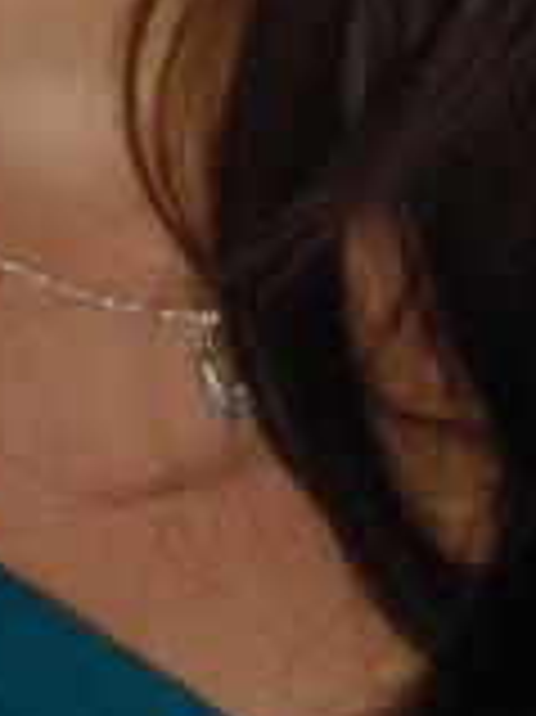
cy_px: -698
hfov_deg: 9.6
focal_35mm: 153
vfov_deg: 11.6
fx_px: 3163
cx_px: 5
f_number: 2.8
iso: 64
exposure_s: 1/125
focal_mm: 6.2
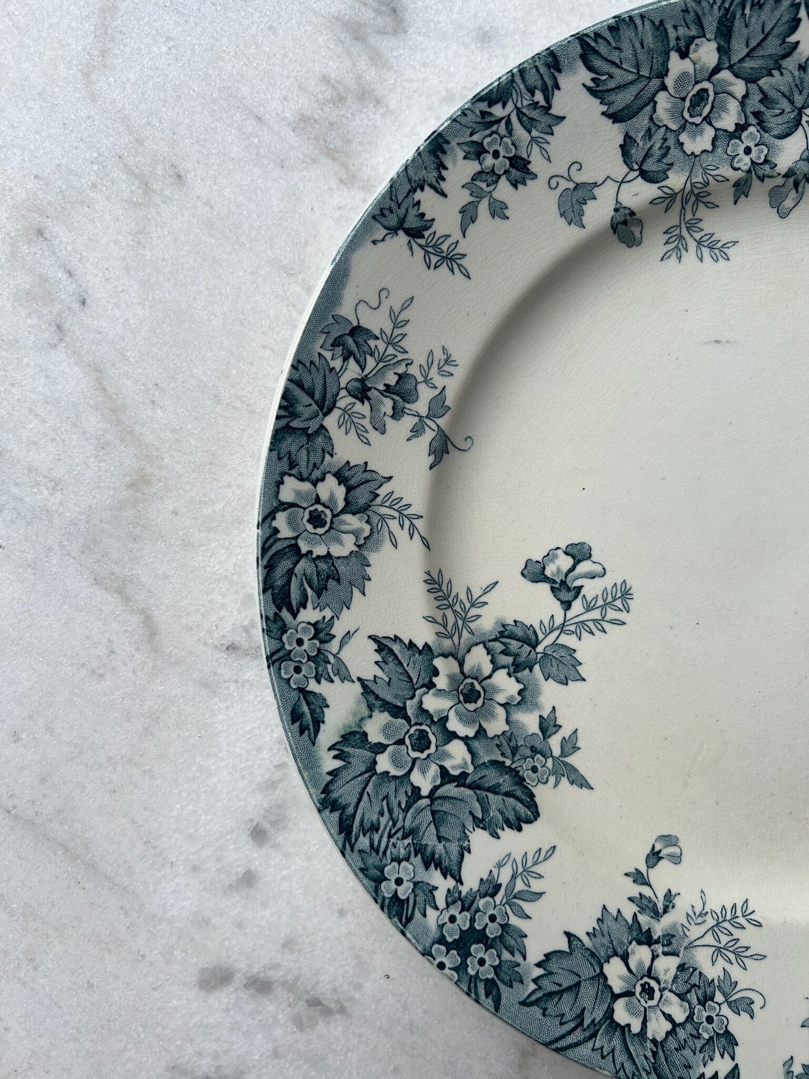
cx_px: 404
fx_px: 810
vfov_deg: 67.3
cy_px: 540
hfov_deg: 53.1
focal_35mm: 26
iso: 50
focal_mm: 5.7
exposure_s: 1/1238
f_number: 1.5
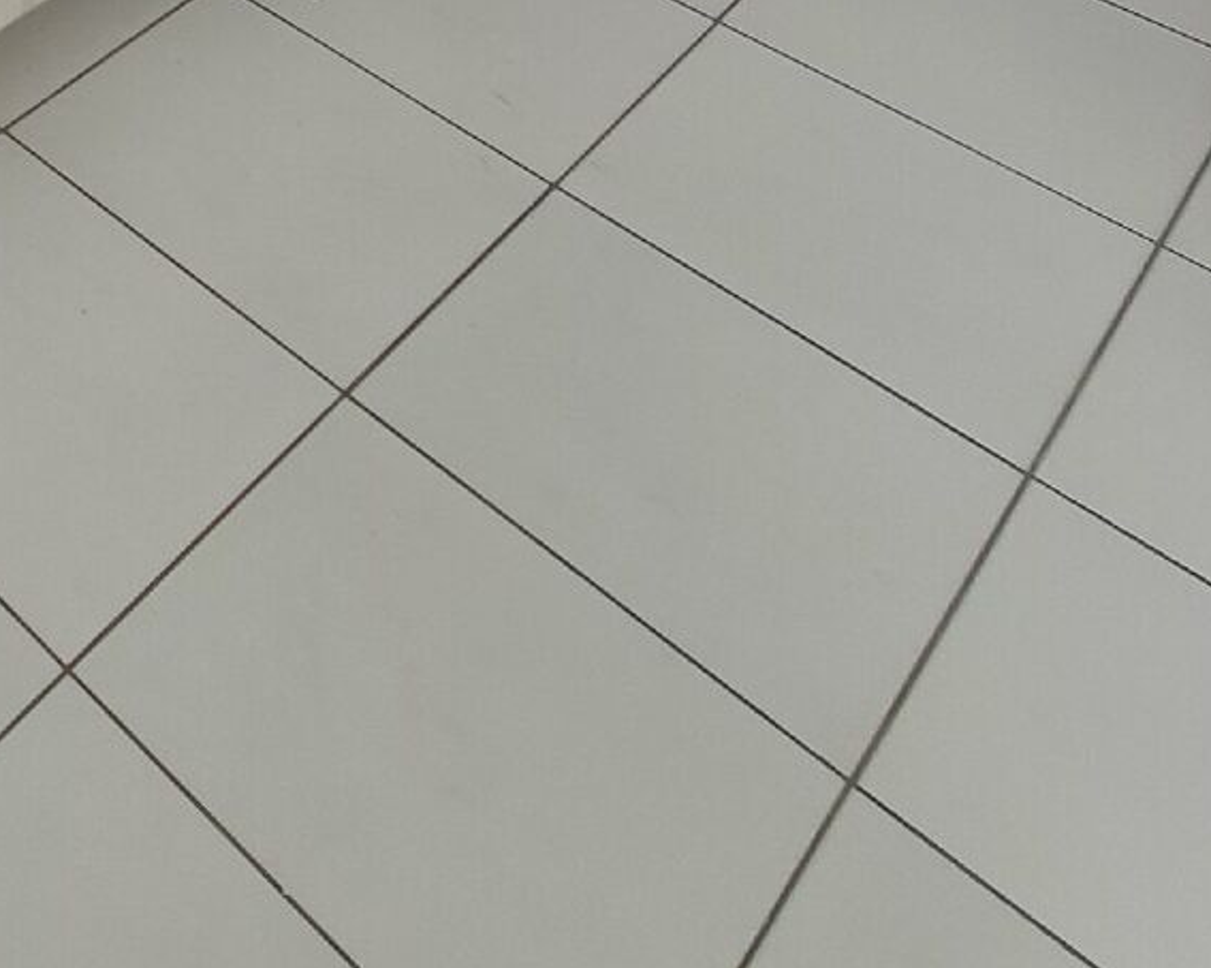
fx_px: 1540
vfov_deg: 25.1
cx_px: -438
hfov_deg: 31.1
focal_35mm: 43
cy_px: -534
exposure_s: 1/60
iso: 125
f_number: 2.2
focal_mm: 2.2
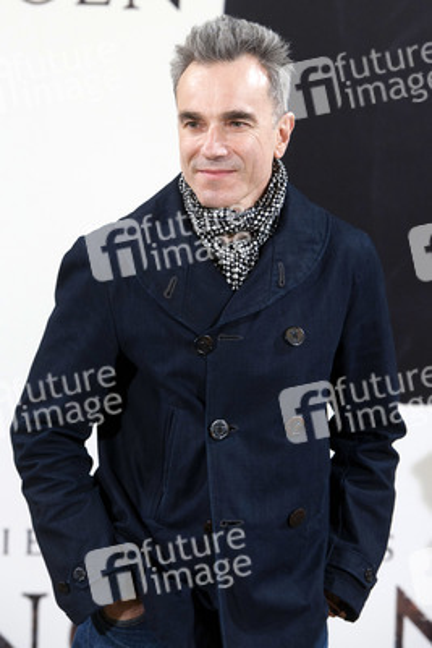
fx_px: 2338
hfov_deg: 10.6
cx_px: 216
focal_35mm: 130
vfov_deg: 15.8
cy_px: 324
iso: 2000
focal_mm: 130
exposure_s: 1/160
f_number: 4.5
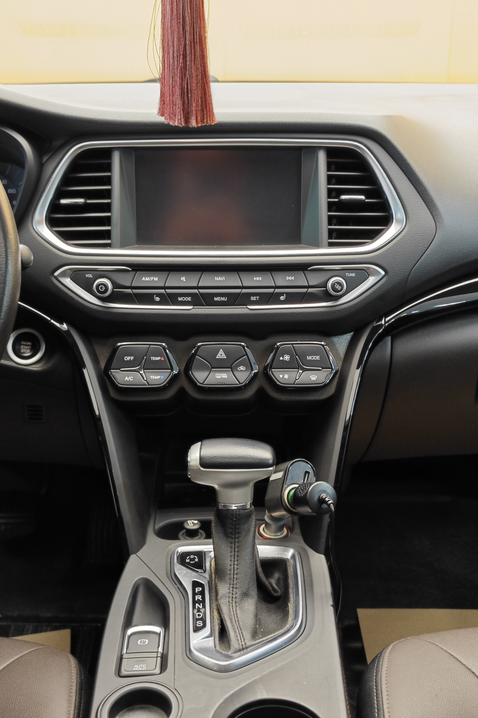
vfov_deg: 41.1
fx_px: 956
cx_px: 222
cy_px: 358
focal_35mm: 48
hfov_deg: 28.1
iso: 250
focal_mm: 8.7
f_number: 1.9
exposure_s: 1/25
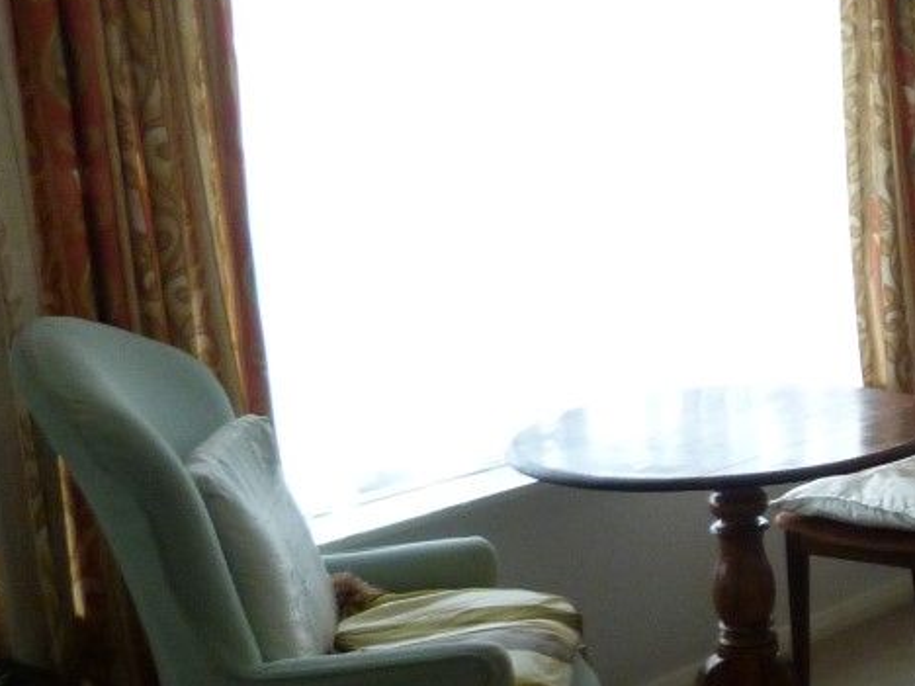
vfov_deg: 19.1
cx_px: 1302
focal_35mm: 77
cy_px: 338
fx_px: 2035
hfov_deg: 21.8
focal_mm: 4.5
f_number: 2.8
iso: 200
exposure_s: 1/60
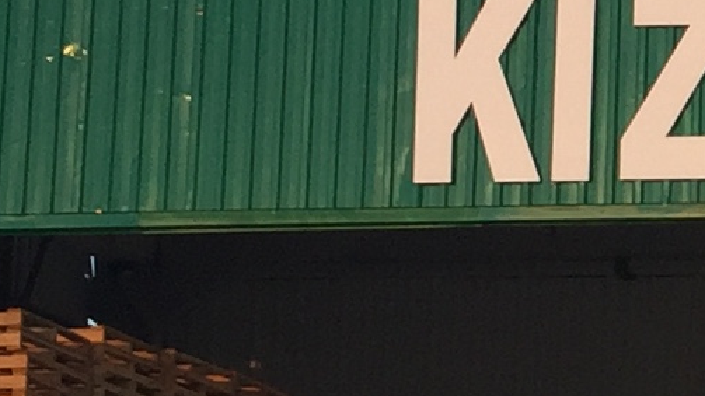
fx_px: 3832
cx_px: 1857
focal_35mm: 205
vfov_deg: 5.9
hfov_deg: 9.1
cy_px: 516
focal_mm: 4.15
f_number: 2.2
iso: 32
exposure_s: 1/282
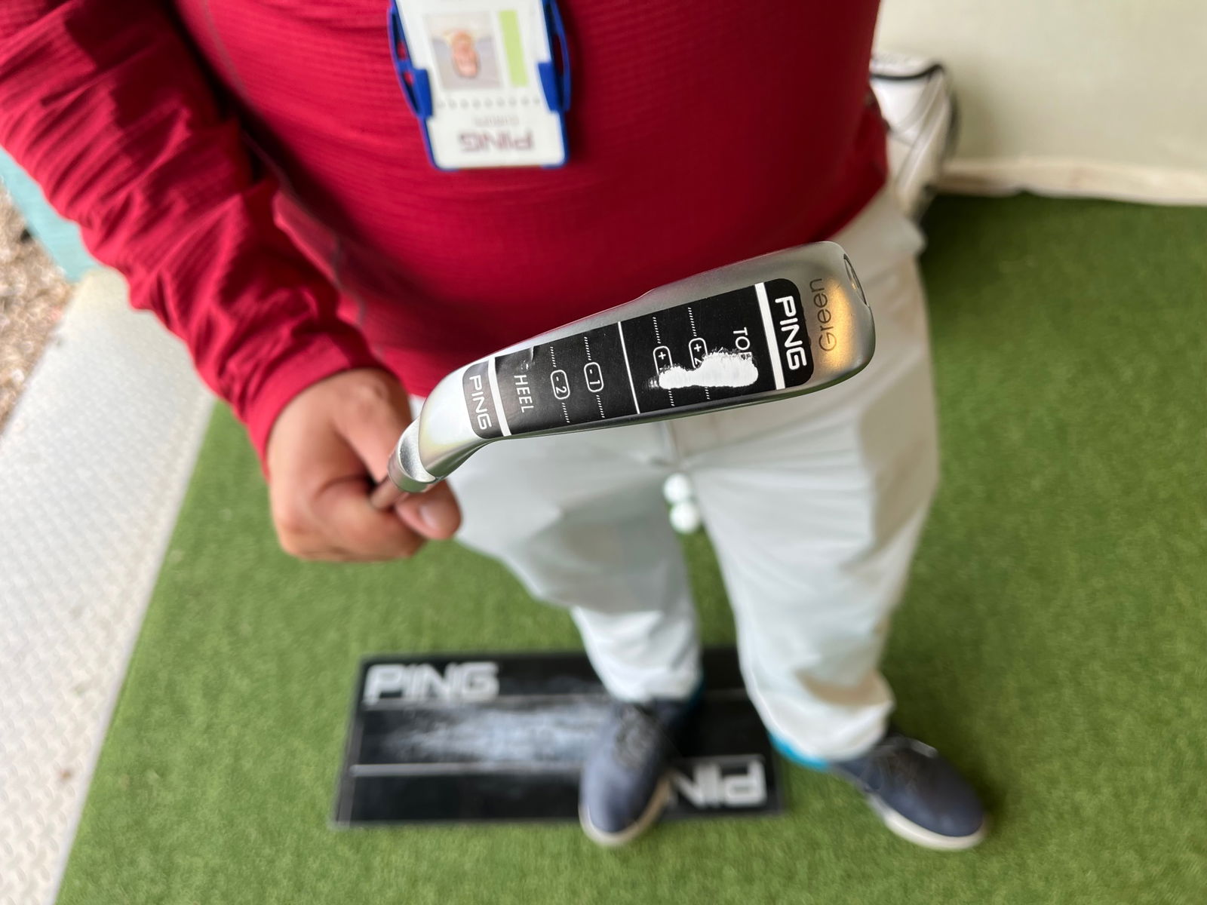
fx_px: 907
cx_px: 604
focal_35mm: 26
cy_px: 452
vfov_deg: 53.1
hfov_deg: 67.3
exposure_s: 1/290
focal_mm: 5.1
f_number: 1.6
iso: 40
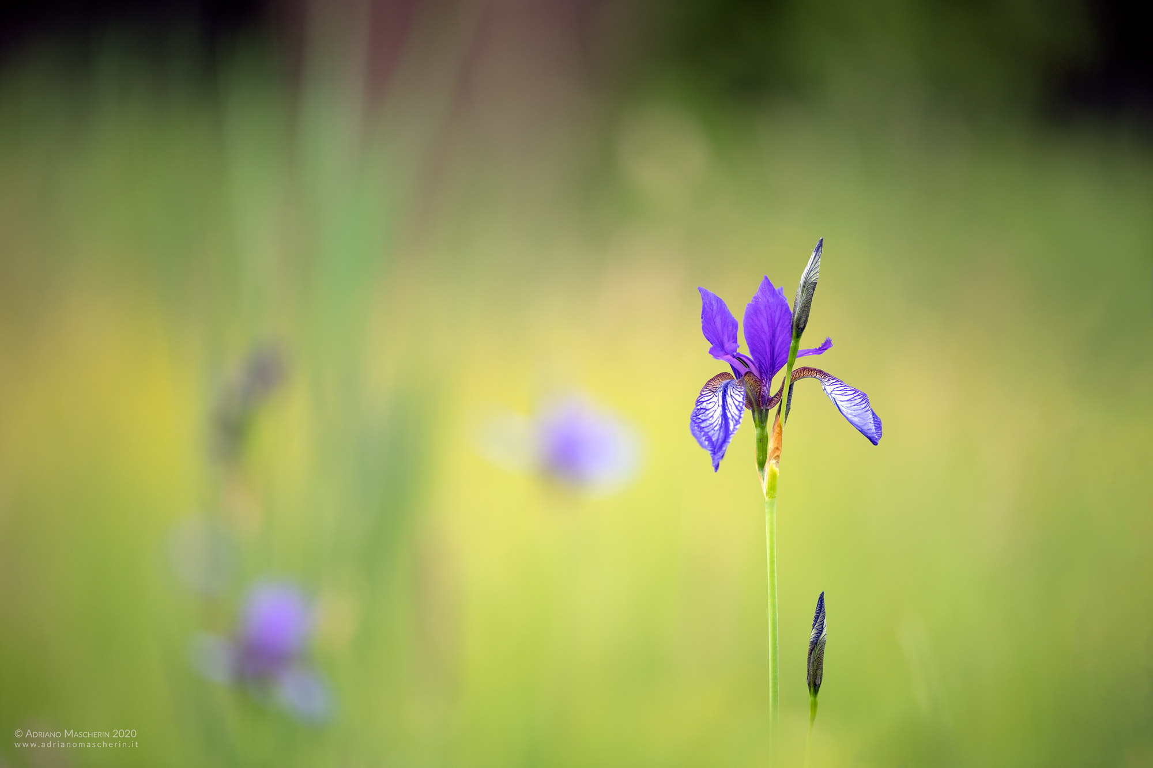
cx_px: 576
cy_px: 384
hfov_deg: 11.4
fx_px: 5764
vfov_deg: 7.6
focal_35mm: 180
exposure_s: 1/320
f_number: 3
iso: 100
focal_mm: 180
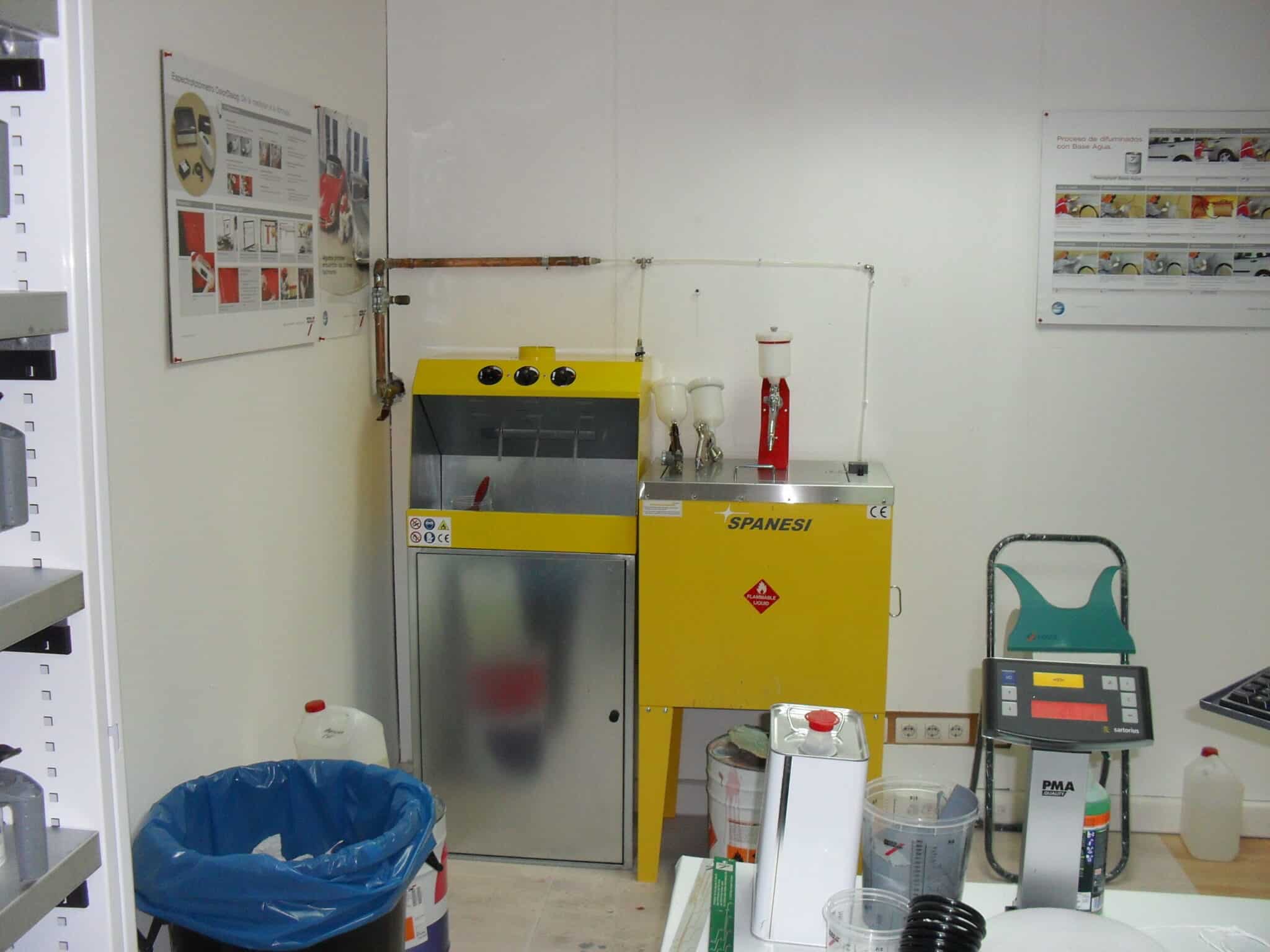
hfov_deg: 52.6
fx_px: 1284
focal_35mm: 35
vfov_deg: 40.7
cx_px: 635
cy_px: 476
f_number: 3.2
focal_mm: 6.3
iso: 200
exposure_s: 1/45
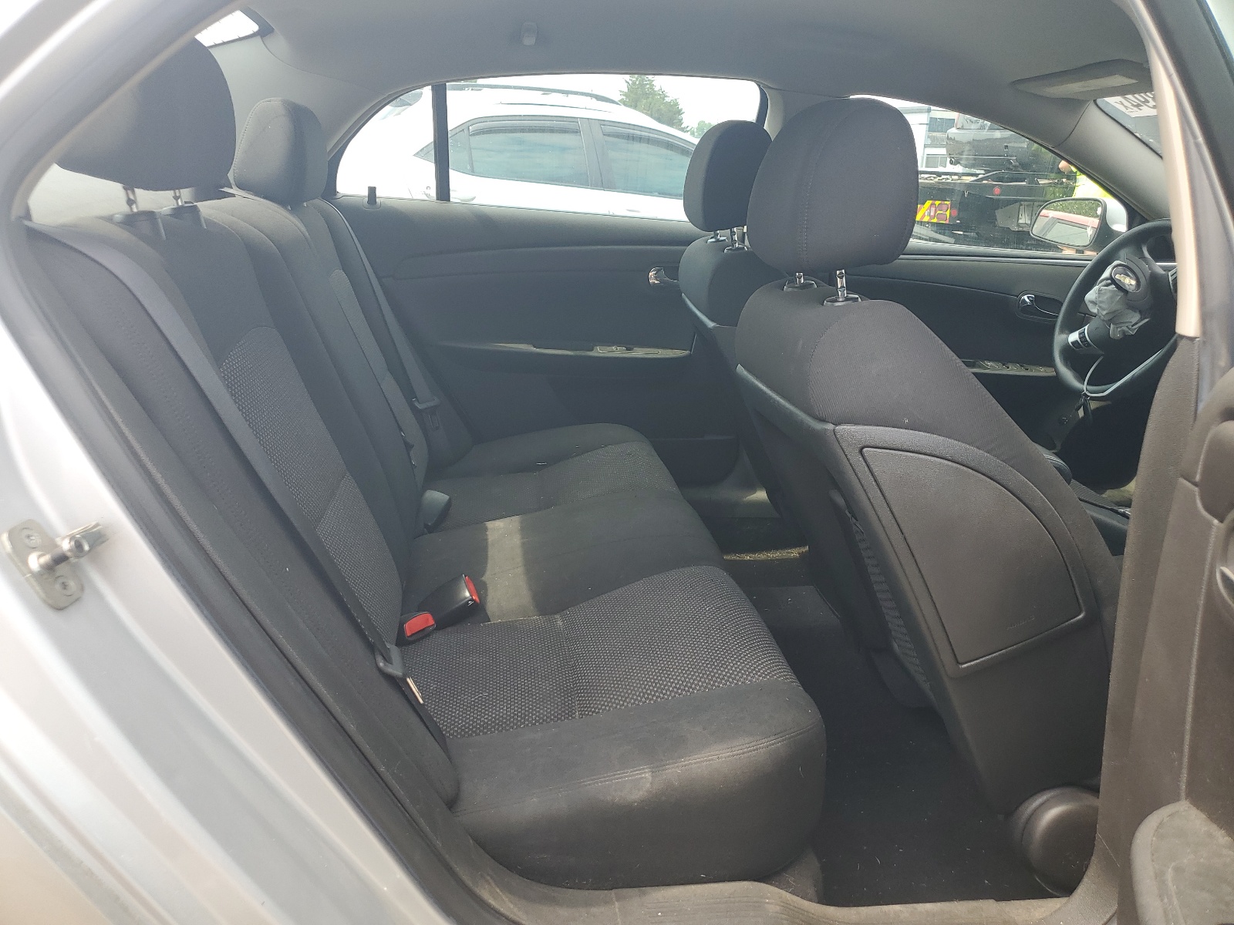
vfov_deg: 53.1
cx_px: 617
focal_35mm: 26
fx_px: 927
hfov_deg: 67.3
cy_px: 462
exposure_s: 1/588
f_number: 1.5
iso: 50
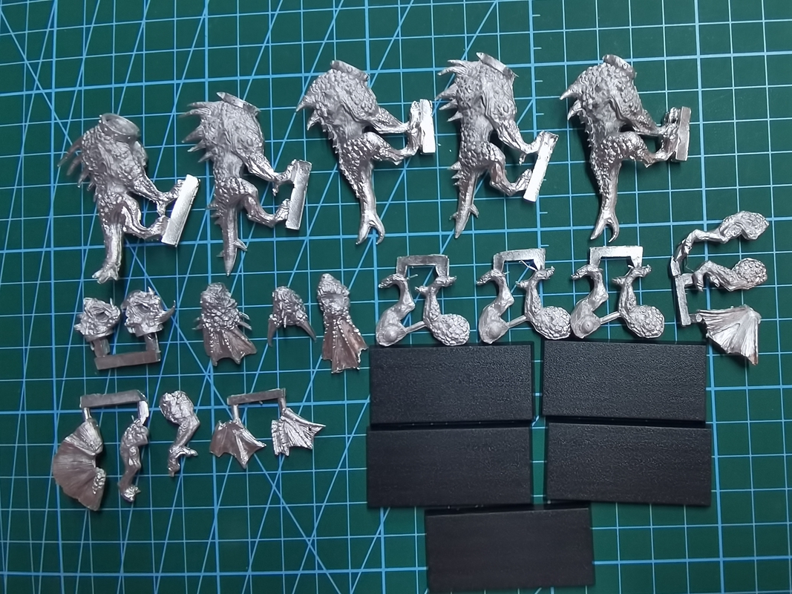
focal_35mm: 26
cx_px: 396
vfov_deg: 53.1
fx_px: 595
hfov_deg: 67.3
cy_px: 297
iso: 320
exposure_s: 1/25
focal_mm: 2.26
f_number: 2.2
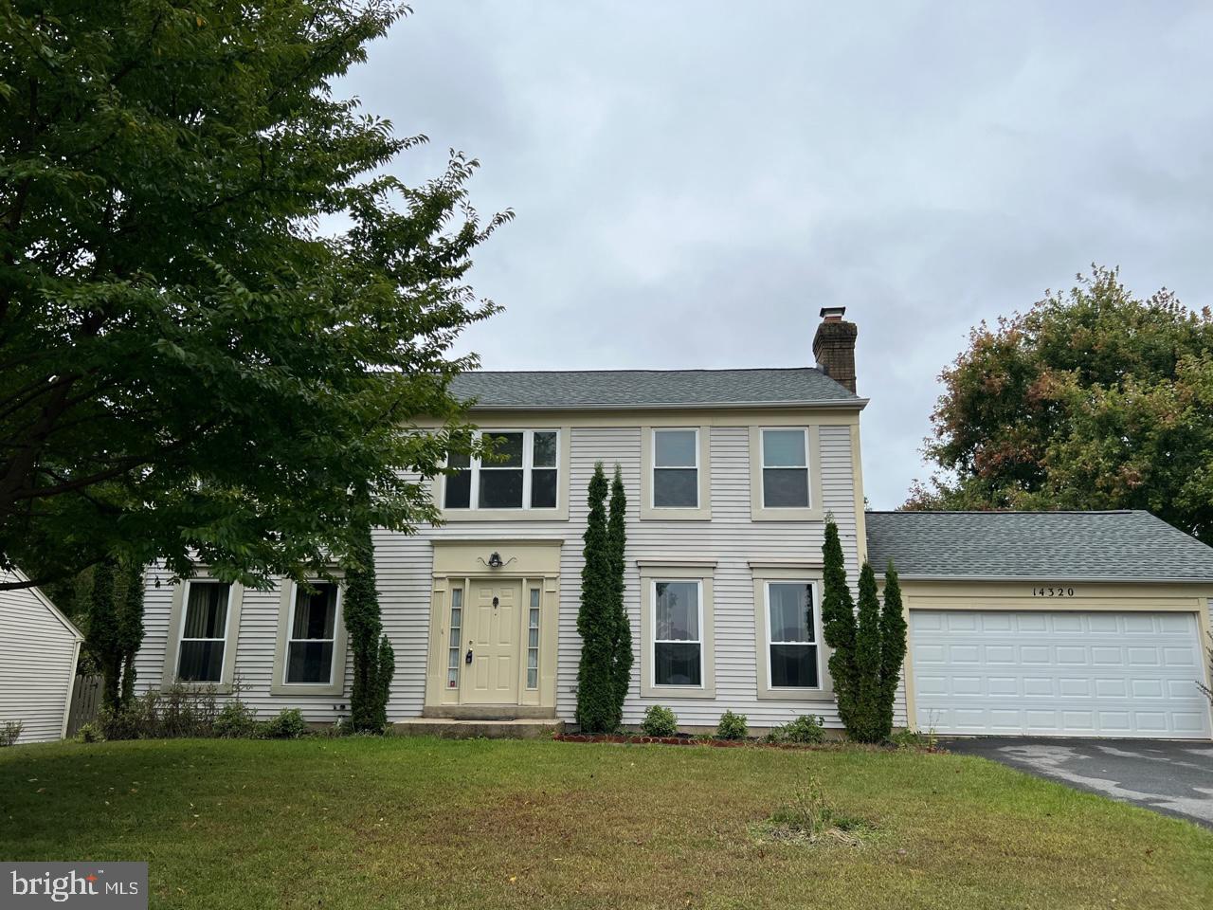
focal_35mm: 26
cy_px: 455
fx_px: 911
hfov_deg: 67.3
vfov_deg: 53.1
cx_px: 606
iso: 50
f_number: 1.5
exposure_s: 1/3165
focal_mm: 5.7
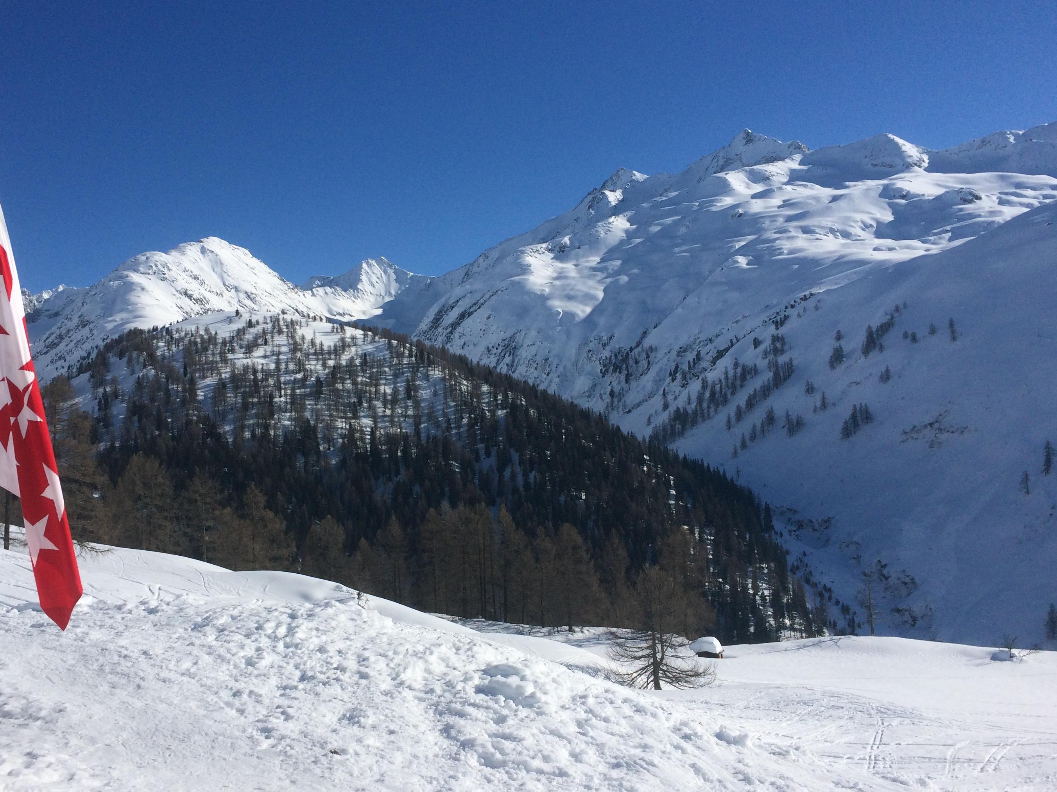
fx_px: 1069
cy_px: 388
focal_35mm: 35
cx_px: 430
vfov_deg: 40.7
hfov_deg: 52.3
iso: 40
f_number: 2.2
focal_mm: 4.15
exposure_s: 1/6849
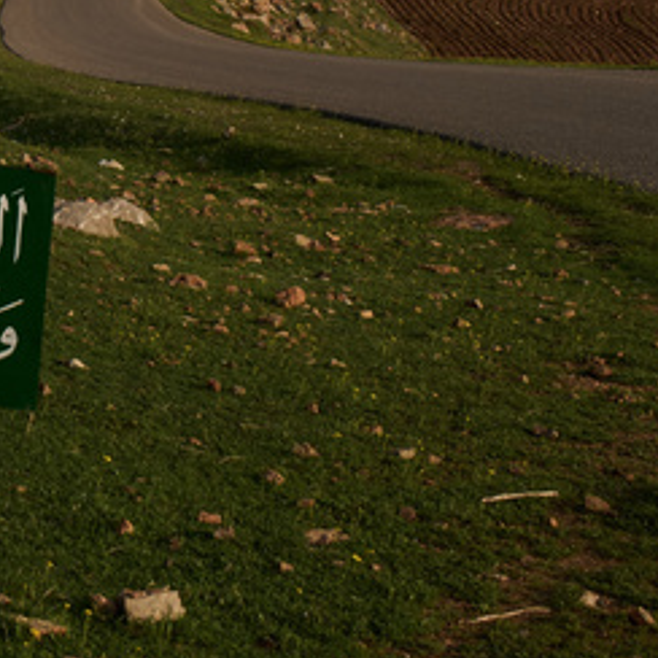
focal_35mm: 125
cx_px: -186
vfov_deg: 13.6
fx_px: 2688
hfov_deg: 13.5
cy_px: -93
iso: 500
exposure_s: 1/1000
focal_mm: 35
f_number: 10
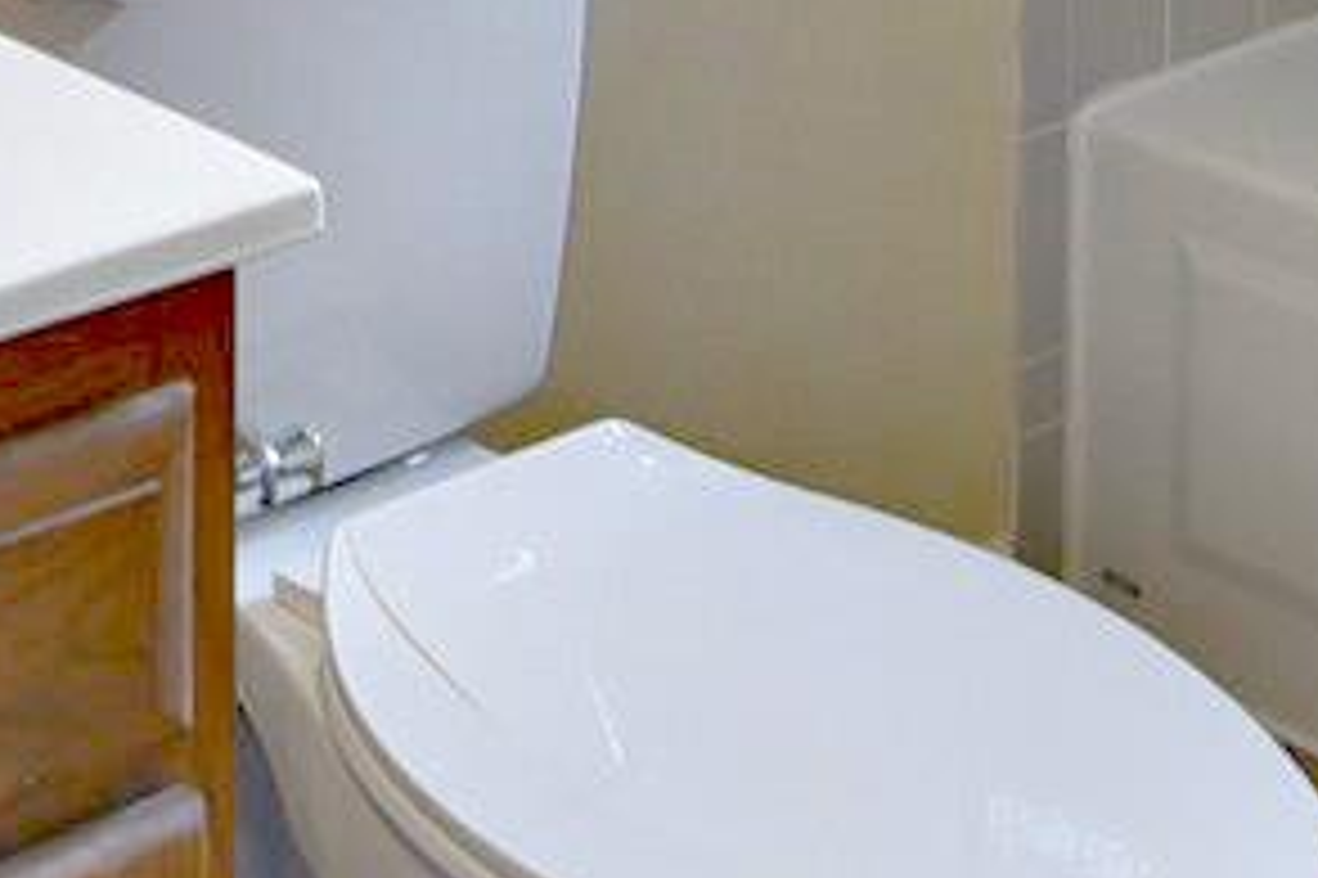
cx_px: 18
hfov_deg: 20.2
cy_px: -1218
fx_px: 3586
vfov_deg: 11.5
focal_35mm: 98
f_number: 4.5
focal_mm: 14
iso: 400
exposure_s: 1/80
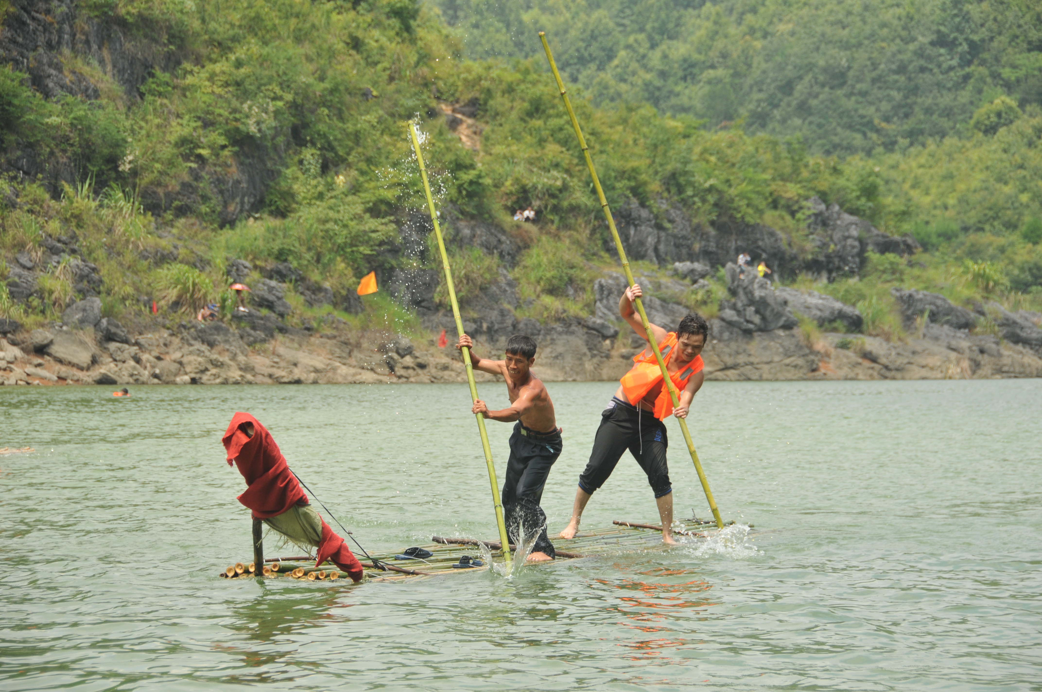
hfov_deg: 16.7
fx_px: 3556
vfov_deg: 11.1
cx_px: 521
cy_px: 346
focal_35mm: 123
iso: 200
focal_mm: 82
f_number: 5.6
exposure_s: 1/500
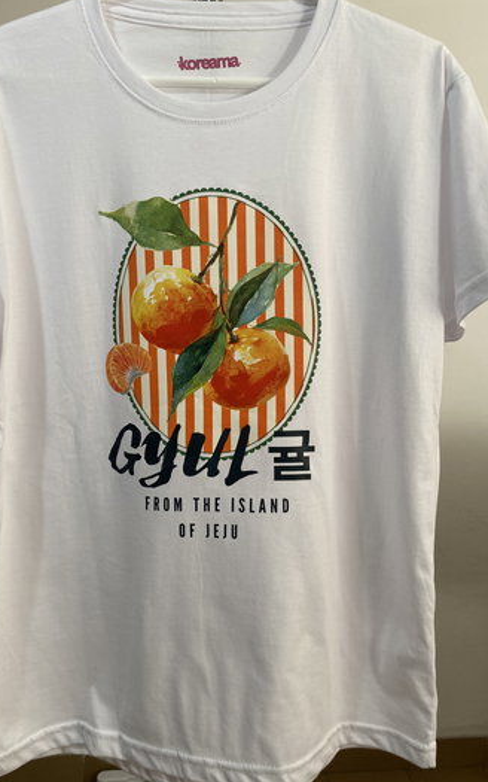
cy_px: 394
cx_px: 216
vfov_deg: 66.5
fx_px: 596
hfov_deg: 44.5
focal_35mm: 28
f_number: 1.8
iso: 64
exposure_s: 1/121
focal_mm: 4.25
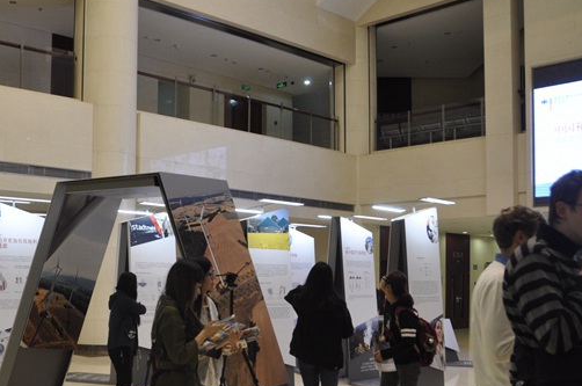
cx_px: 166
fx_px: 694
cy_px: 254
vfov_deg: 30.9
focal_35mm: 43
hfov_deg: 44.4
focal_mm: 18
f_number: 4
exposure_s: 1/60
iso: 640
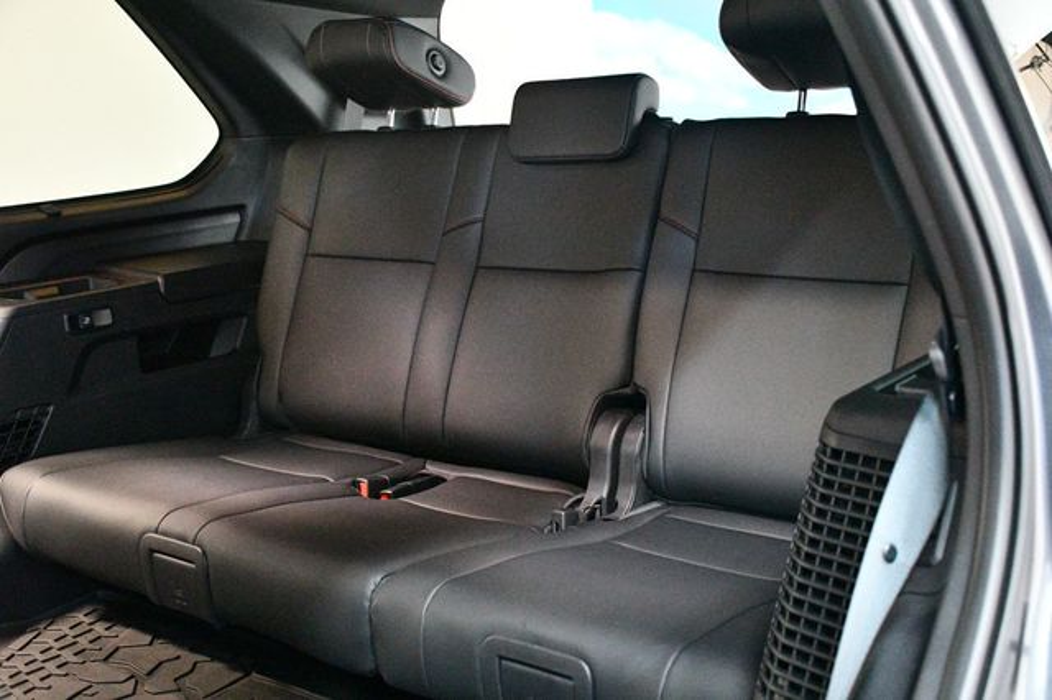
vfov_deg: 33.4
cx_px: 526
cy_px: 350
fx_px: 1168
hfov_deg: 48.5
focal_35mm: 40
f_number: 4
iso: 12800
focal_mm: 27
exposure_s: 1/60
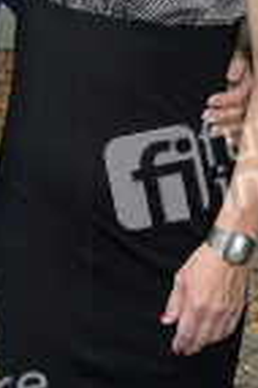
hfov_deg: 12.7
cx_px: -3
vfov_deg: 18.9
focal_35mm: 106
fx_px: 1142
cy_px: 30
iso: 500
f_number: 4.5
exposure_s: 1/200
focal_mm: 38
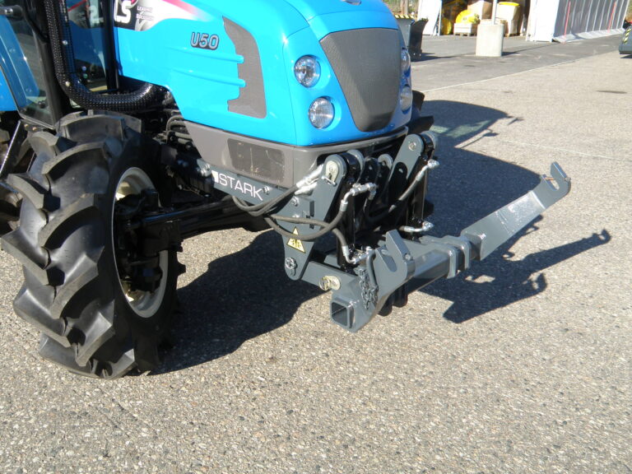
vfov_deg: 46.8
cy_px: 237
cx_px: 316
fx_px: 548
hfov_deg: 60.0
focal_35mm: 30
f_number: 5.6
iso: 64
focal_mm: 5.44
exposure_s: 1/160
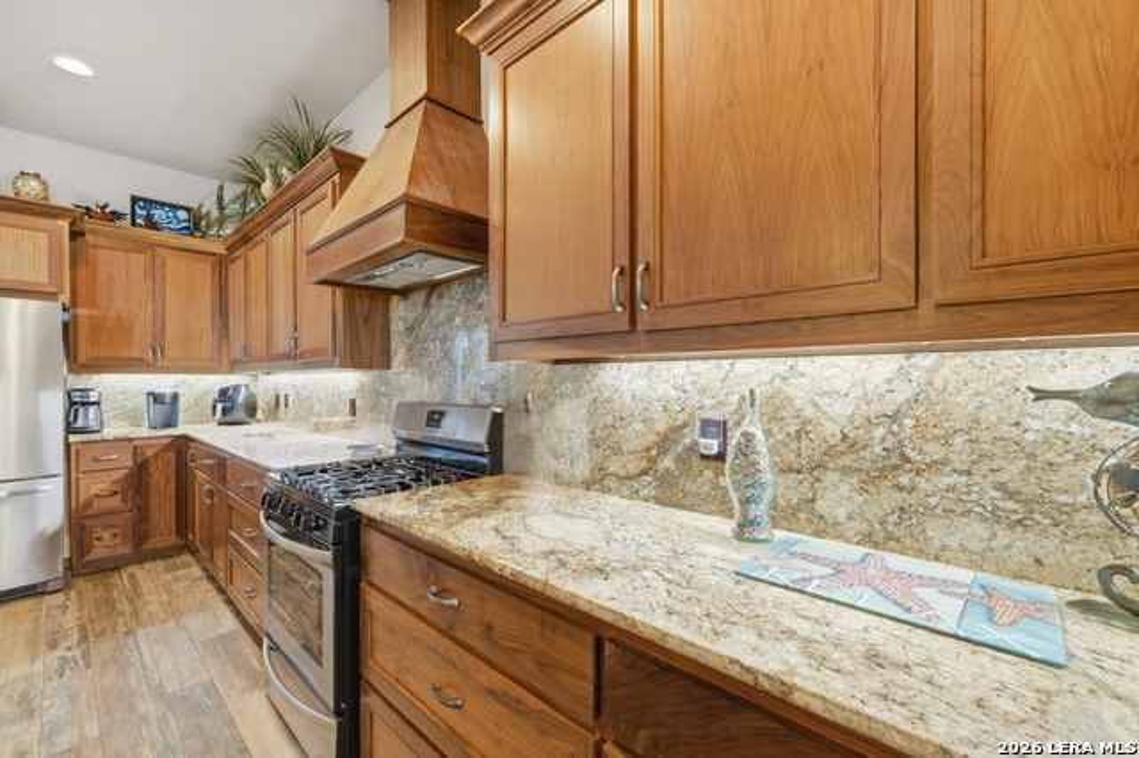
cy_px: 379
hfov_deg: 100.4
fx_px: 474
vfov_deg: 77.3
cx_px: 570
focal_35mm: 15
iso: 100
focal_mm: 15
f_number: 10
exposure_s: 1/15
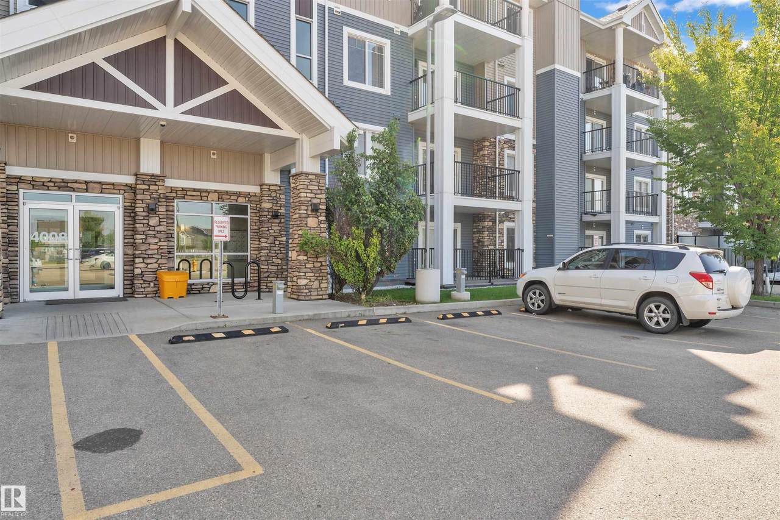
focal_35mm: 22
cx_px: 390
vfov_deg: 57.9
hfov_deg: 79.4
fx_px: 470
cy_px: 260
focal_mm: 21.7
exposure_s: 1/500
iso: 640
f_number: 8
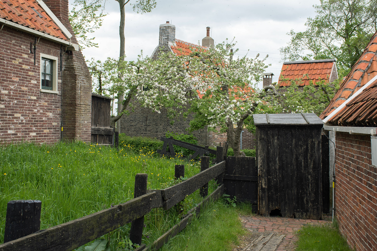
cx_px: 188
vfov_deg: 23.8
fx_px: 597
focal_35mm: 57
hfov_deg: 35.1
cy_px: 126
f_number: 8
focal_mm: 38
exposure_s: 1/250
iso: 320
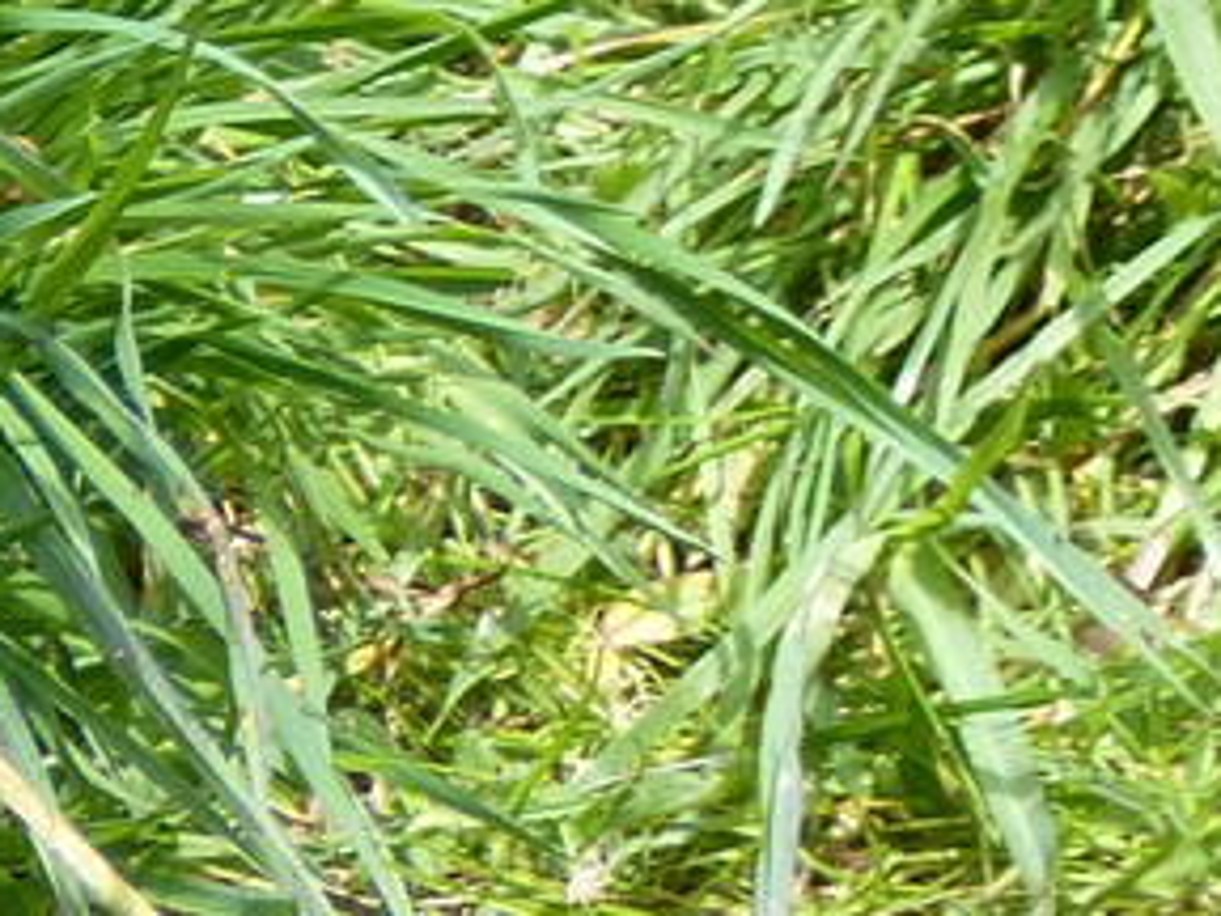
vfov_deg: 0.9
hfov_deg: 1.2
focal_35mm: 1613
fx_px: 56895
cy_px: -1153
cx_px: 3277
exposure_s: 1/200
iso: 80
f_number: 4
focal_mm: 51.5
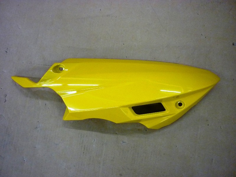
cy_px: 88
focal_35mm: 33
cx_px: 118
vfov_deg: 42.9
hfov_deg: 55.4
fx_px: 225
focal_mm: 5.5
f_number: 2.8
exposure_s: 1/30
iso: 400
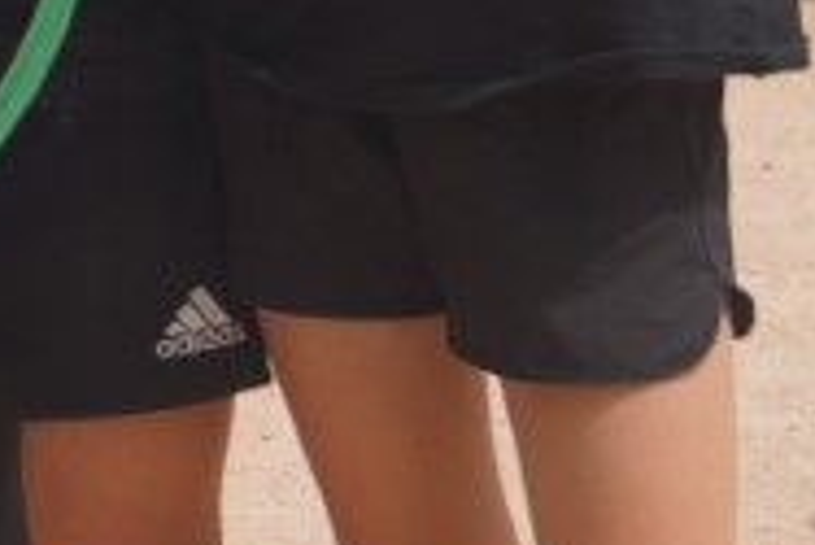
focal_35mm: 269
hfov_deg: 7.1
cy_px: -438
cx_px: -1273
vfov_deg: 5.0
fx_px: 6094
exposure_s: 1/640
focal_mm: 28
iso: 100
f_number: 5.6
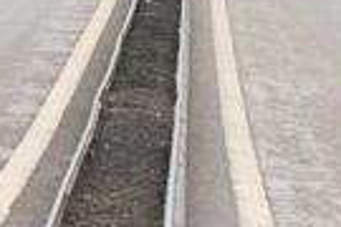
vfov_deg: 6.1
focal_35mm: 218
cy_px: -245
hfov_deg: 8.8
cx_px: -383
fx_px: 2065
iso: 1600
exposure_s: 1/6400
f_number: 5.6
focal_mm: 48
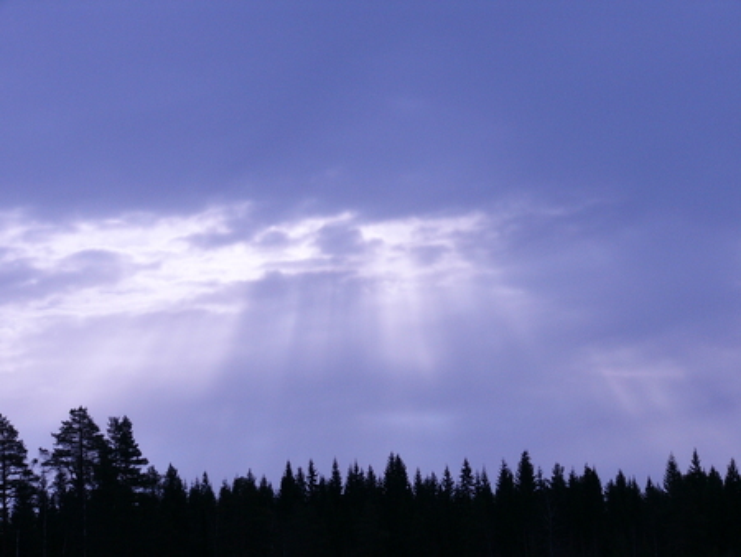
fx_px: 2185
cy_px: 278
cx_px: 370
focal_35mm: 102
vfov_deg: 14.5
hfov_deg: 19.3
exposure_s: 1/400
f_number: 5.2
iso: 50
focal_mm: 13.4
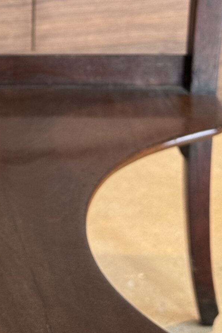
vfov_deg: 13.9
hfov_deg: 9.5
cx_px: -82
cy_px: -101
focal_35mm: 142
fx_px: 1313
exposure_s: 1/50
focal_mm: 6.76
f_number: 1.78
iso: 80
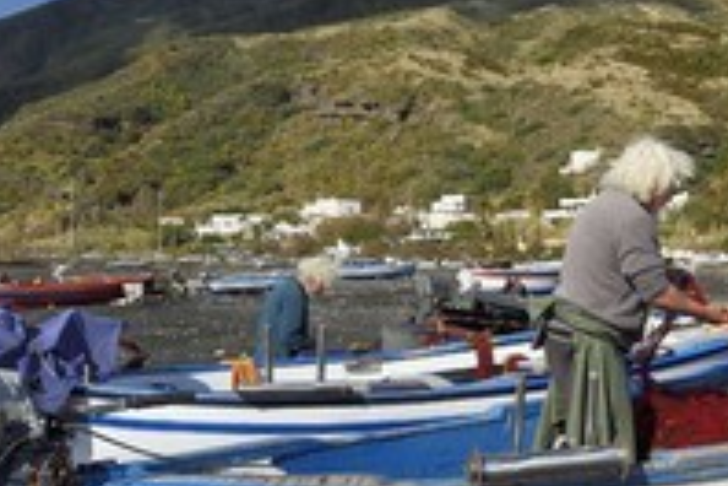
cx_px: 702
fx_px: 1031
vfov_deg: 26.4
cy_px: 313
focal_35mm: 51
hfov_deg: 35.7
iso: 200
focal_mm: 24
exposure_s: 1/250
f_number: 14
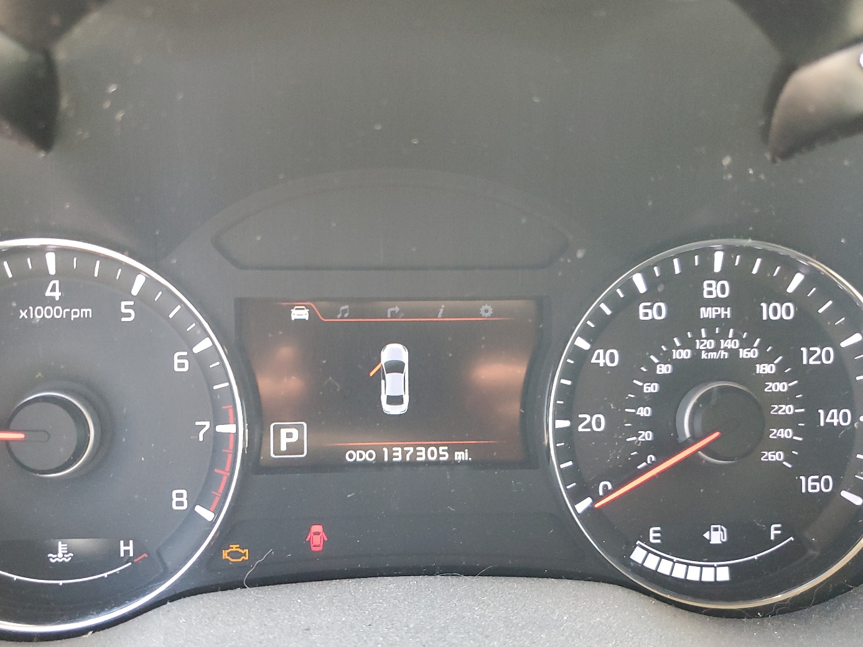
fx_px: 748
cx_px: 407
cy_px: 358
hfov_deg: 59.9
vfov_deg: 46.7
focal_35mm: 30
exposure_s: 1/60.2
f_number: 1.5
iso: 245
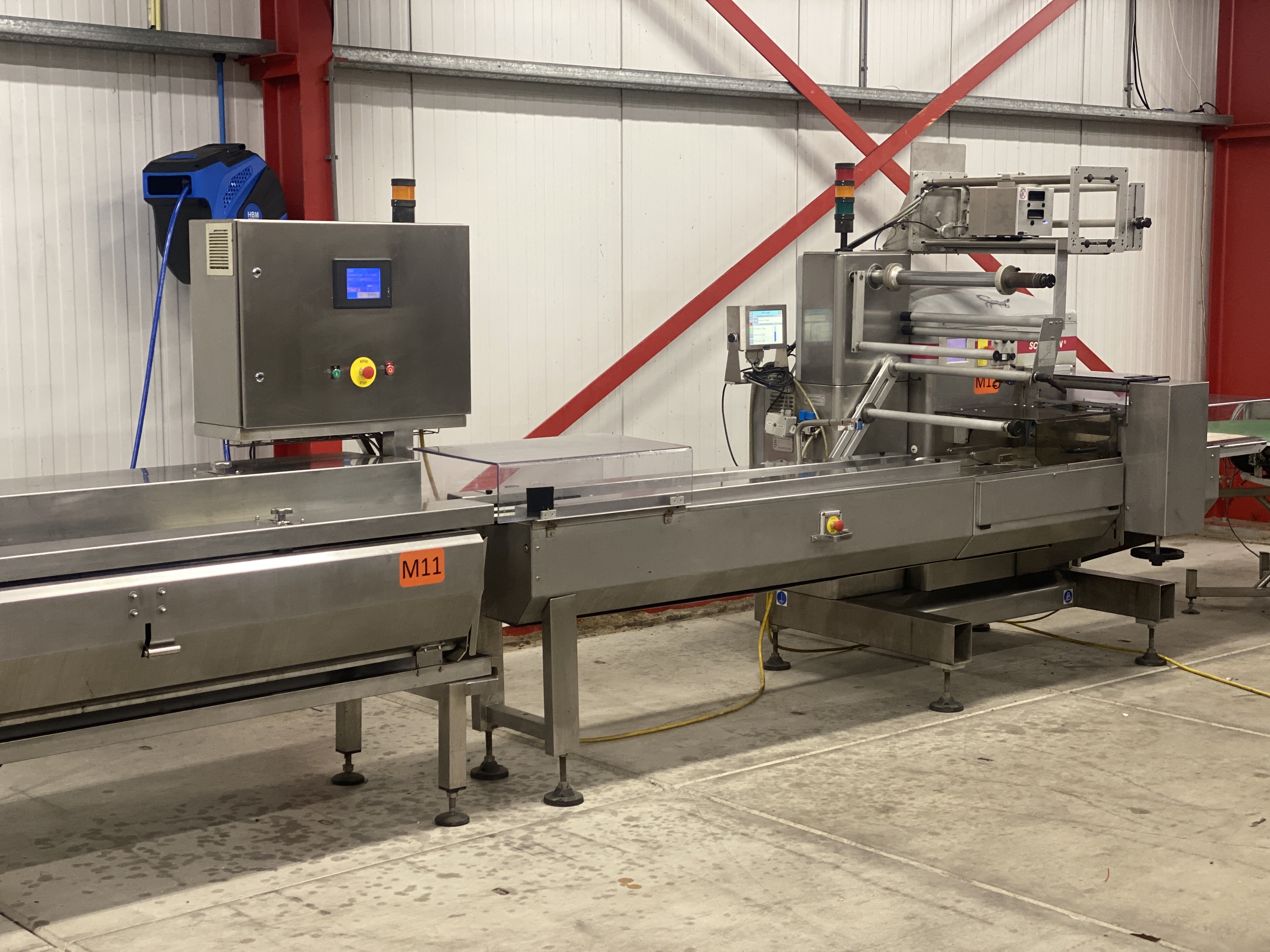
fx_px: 1908
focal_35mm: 52
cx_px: 635
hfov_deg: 36.8
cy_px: 476
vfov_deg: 28.0
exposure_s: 1/33
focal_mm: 6
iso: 160
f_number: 2
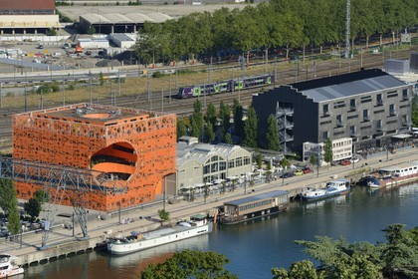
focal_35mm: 180
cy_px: 140
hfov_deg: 11.4
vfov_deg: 7.6
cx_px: 209
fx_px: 2090
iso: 200
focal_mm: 180
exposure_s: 1/320
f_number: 13
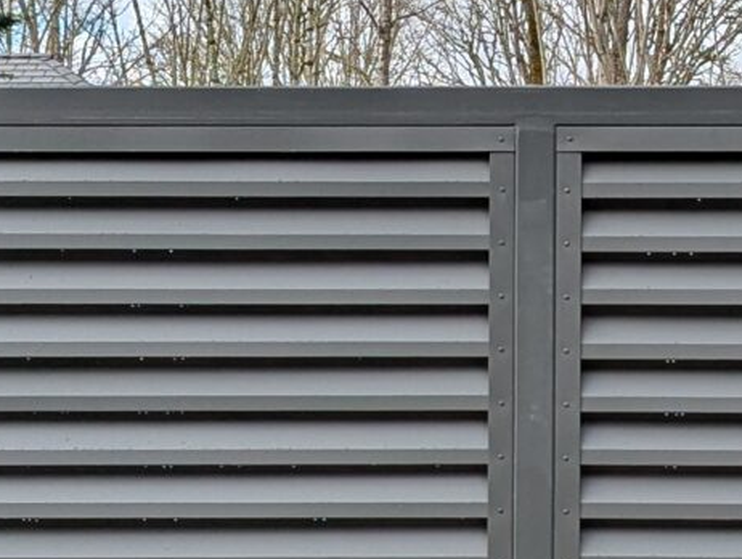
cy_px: 318
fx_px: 2855
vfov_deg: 11.2
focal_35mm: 133
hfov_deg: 14.8
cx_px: 546
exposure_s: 1/1639
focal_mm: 6.81
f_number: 1.85
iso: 48
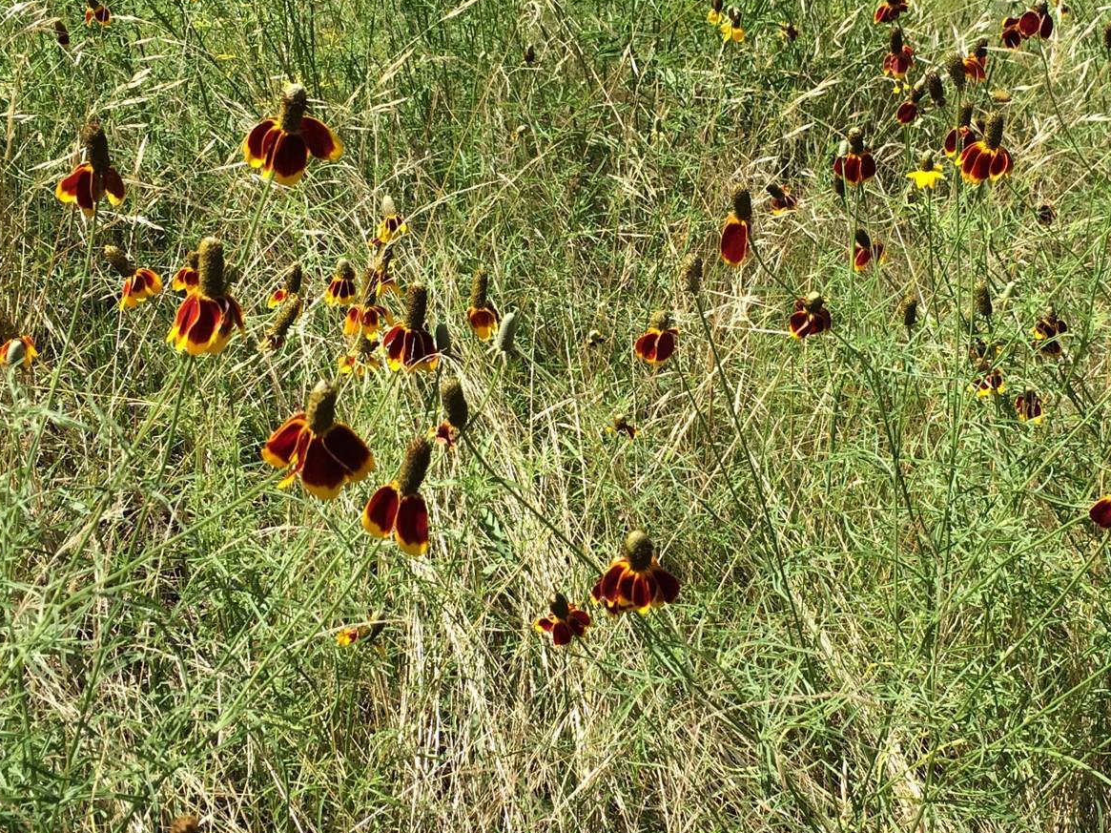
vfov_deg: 28.5
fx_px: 1636
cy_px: 358
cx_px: 675
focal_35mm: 51
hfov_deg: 37.3
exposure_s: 1/1244
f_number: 2.2
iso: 32
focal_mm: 4.15
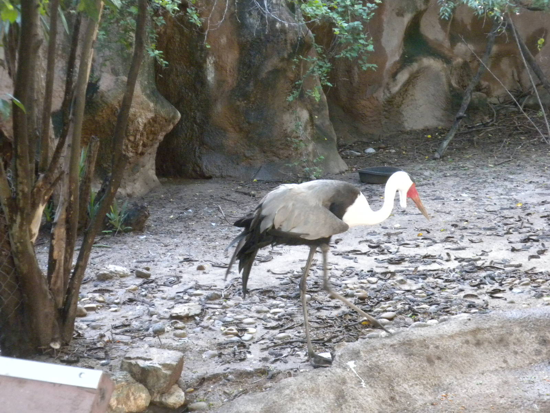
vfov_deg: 20.4
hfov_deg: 27.0
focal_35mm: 72
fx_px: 1144
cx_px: 275
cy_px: 206
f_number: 5
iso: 533
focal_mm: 12.7
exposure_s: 1/30
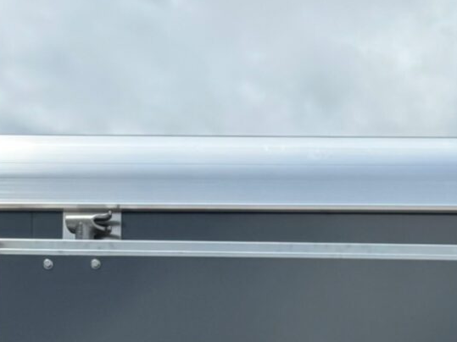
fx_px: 1505
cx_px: 816
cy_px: 769
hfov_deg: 15.1
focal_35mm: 114
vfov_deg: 11.2
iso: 80
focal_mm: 6.76
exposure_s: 1/4950
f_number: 1.78
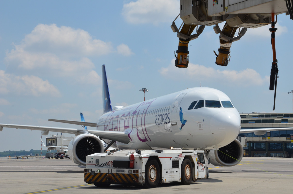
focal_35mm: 78
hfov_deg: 26.0
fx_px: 633
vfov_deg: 17.4
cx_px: 146
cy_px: 97
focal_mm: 52
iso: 400
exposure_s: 1/640
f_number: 13
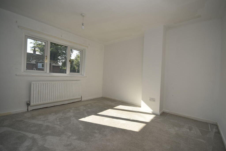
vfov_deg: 77.3
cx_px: 113
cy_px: 76
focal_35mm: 15
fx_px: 94
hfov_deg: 100.4
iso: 100
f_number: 6.3
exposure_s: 1/200
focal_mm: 10
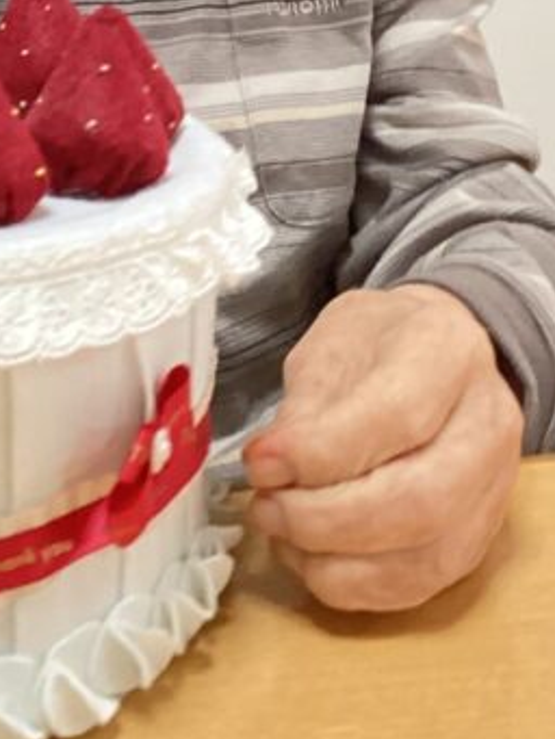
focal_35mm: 93
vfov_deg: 20.5
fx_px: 1987
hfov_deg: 15.8
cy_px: 33
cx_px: 139
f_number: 2.4
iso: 320
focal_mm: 3.3
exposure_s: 1/33
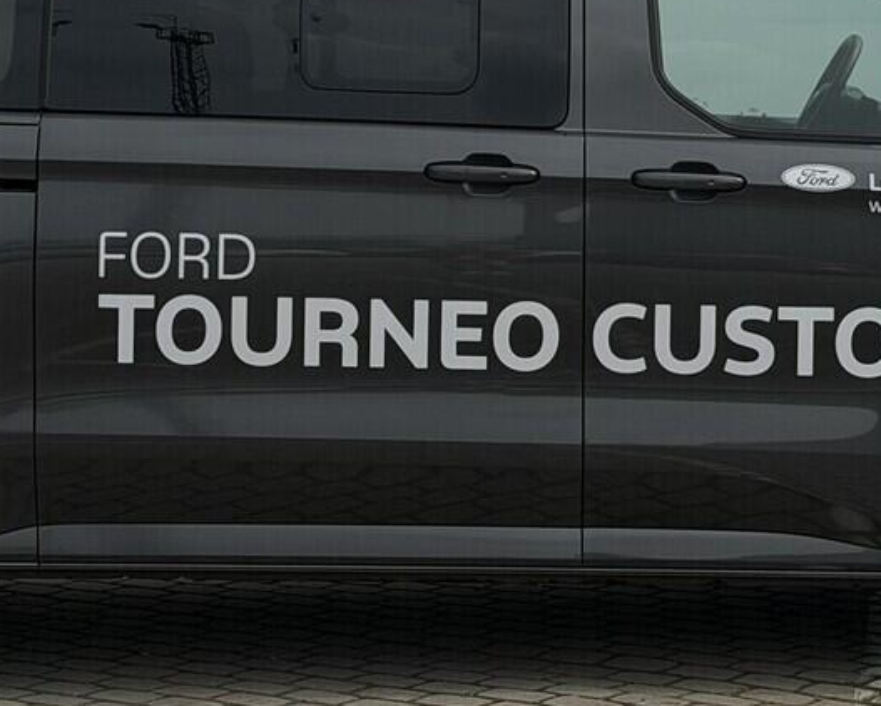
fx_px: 3339
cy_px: -110
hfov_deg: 15.0
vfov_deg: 11.8
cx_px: 446
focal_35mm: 128
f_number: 1.78
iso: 64
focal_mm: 6.76
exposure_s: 1/6536
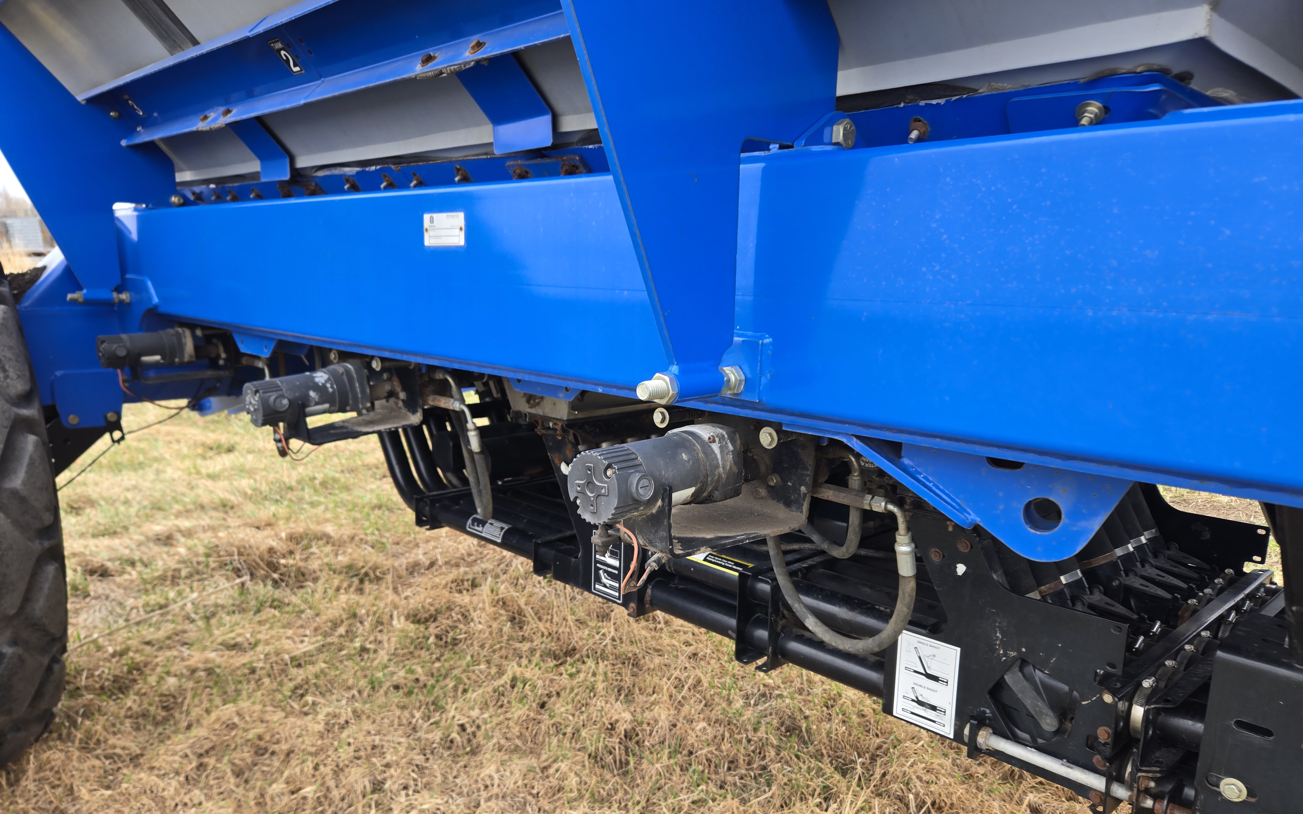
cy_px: 451
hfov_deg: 72.5
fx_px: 888
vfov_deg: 49.2
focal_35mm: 25
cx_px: 641
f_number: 1.8
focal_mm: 5.4
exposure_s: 1/197
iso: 25
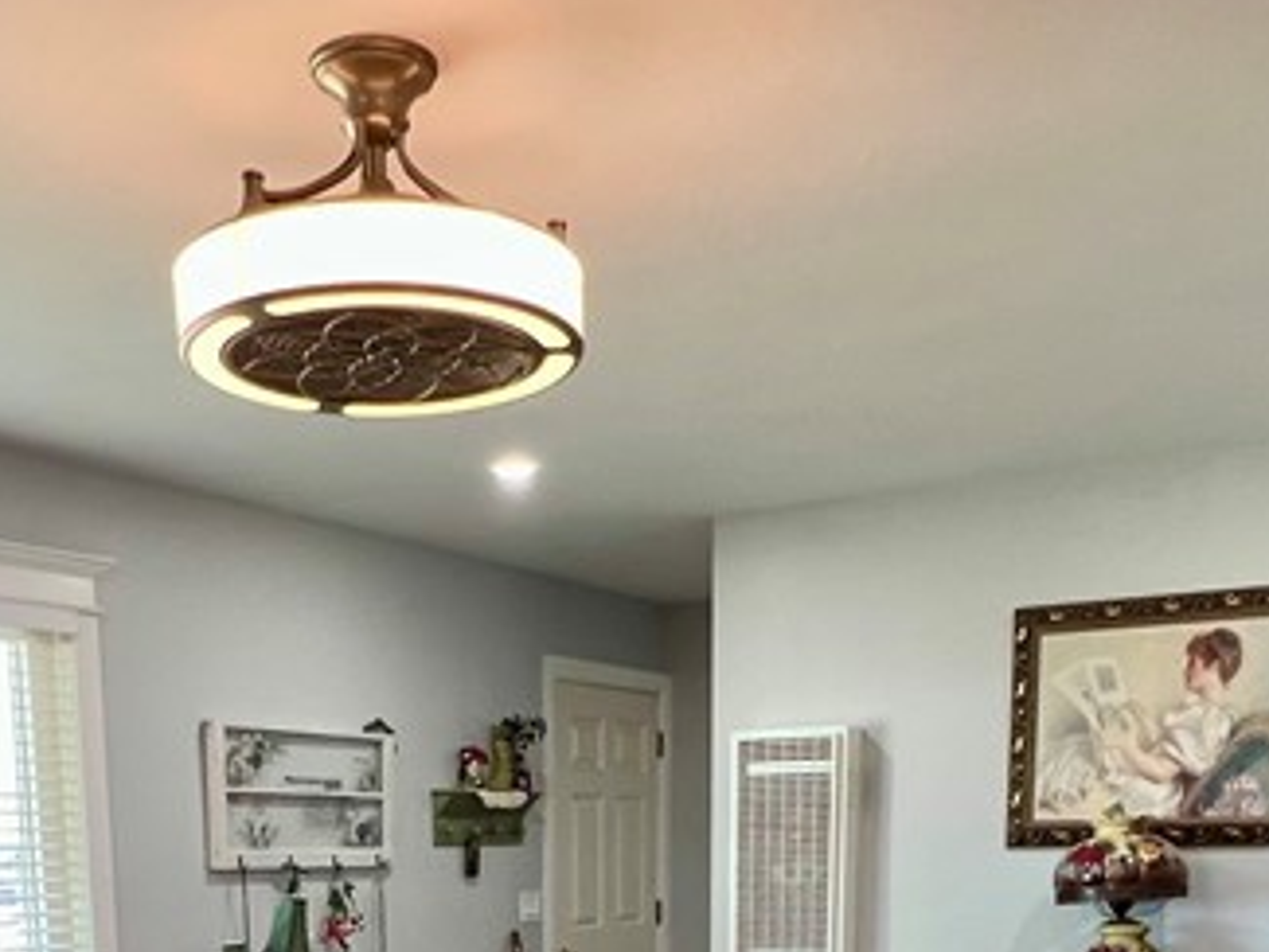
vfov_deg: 29.9
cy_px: 1155
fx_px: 1504
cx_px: 547
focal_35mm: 41
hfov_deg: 45.6
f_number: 1.8
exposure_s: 1/60
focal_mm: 1.57
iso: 200
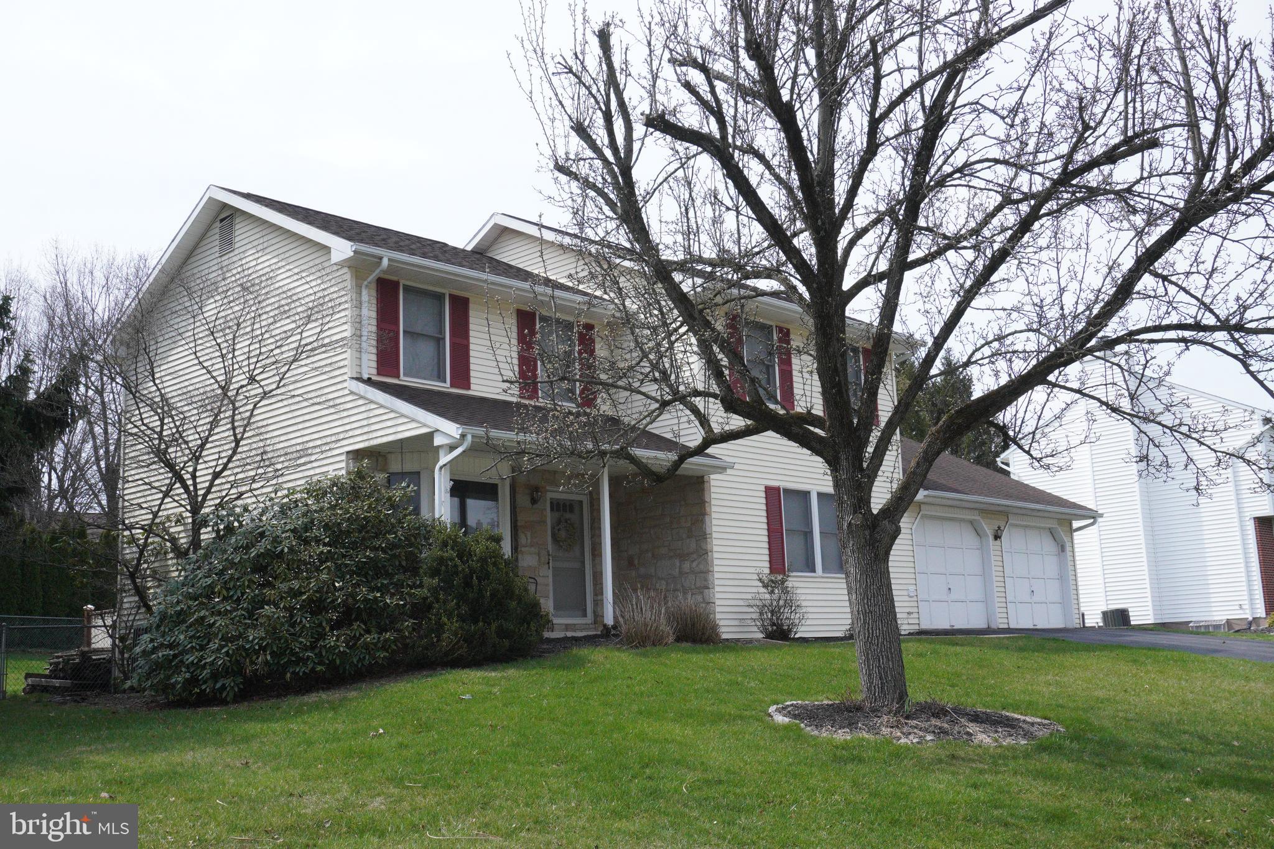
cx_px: 637
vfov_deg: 35.5
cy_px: 424
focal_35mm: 38
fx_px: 1327
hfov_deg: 51.3
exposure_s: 1/2500
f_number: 9
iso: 2000
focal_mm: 25
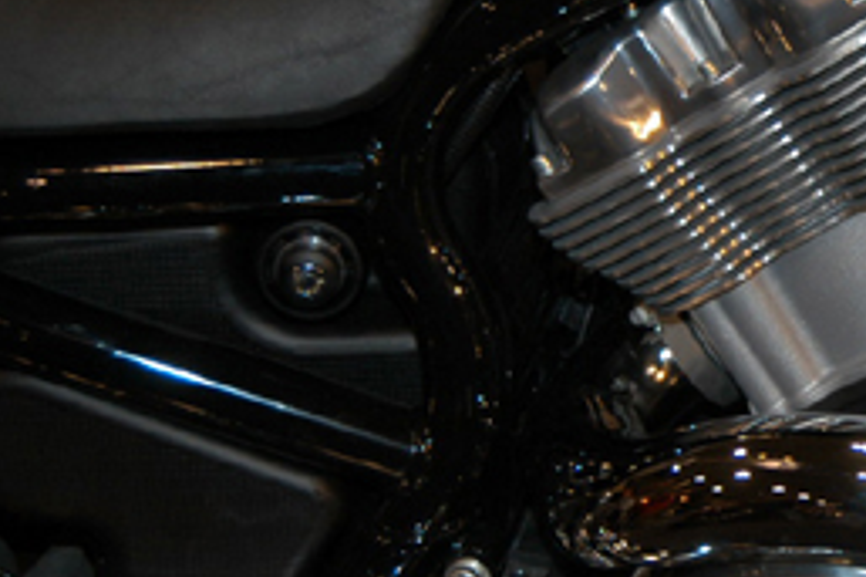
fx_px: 3606
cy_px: 219
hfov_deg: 13.3
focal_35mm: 150
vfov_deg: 9.1
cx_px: 1100
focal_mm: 38
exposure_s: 1/60
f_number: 5
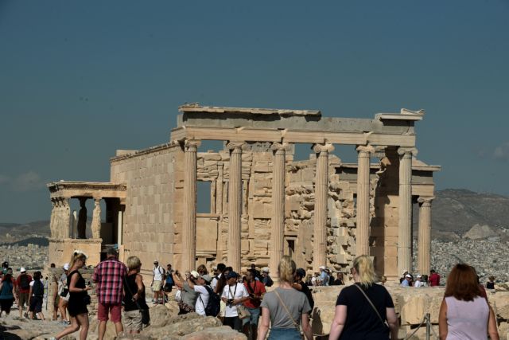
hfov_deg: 17.6
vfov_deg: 11.8
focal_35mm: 116
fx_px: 1640
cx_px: 254
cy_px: 170
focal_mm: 116
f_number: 18
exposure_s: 1/640
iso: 250
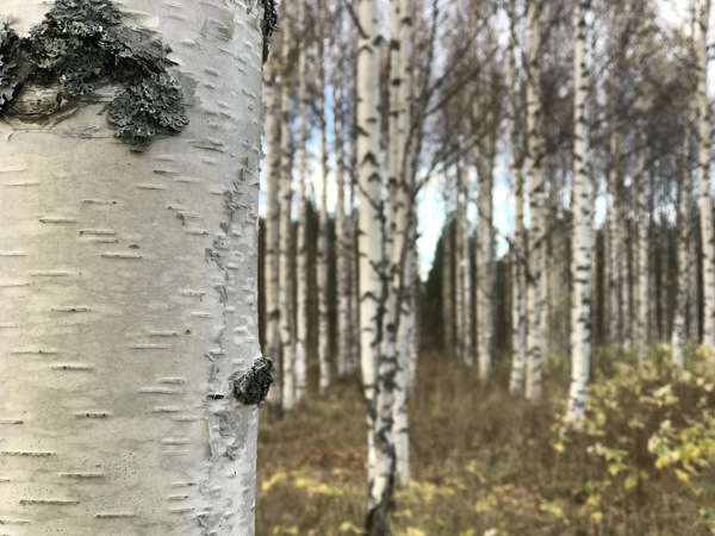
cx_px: 358
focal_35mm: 57
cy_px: 268
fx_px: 1177
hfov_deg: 33.8
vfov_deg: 25.7
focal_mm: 6.6
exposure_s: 1/50
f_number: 2.8
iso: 25
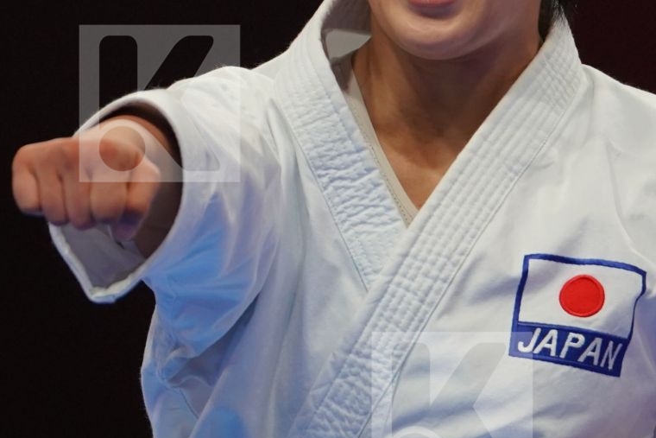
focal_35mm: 995
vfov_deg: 1.4
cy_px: 104
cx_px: 452
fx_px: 18133
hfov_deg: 2.1
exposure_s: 1/500
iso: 1000
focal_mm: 280
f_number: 4
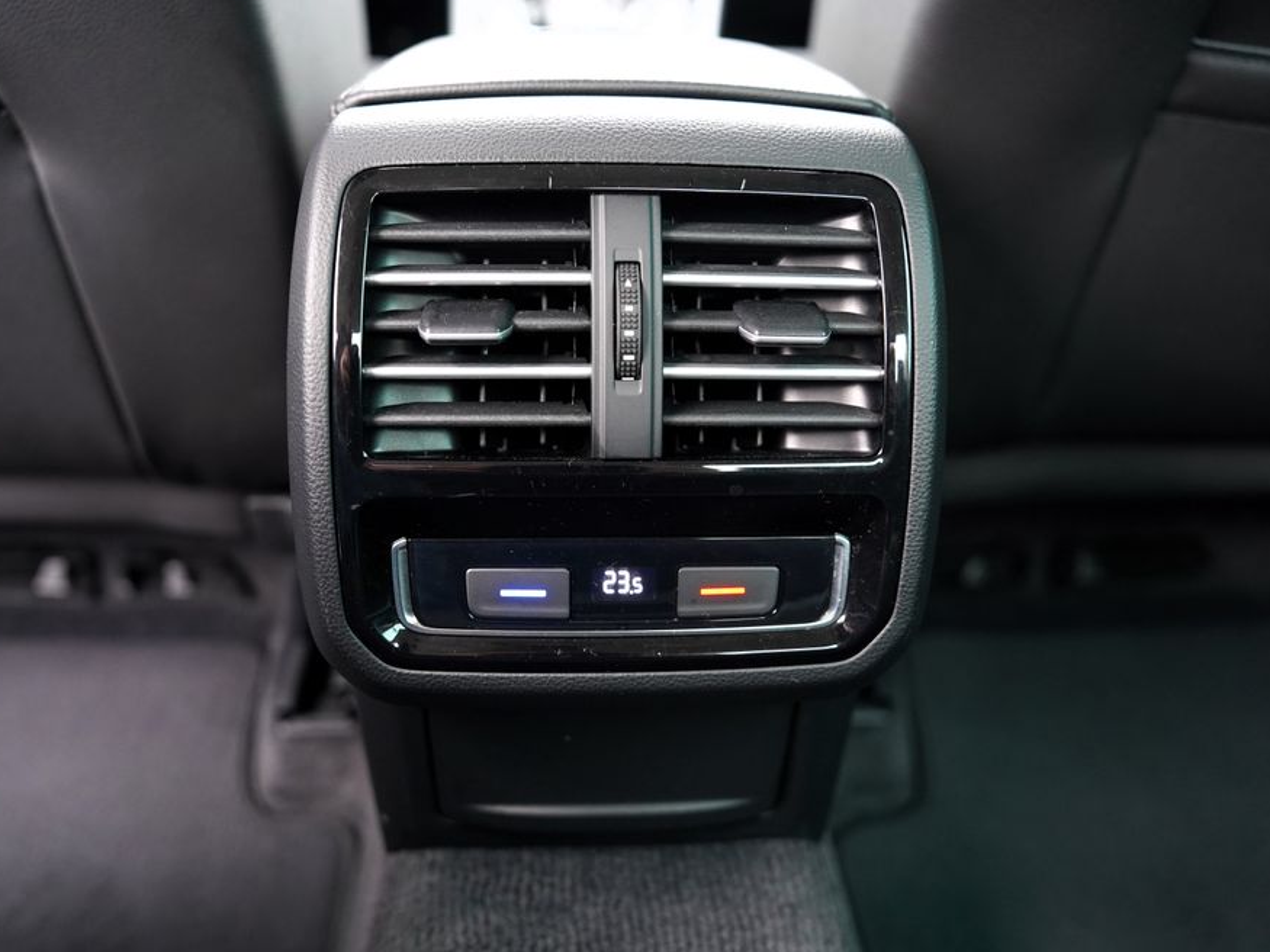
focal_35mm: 27
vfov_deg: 51.3
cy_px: 472
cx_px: 630
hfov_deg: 65.3
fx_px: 990
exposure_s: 1/60
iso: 2000
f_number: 2.8
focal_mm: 24
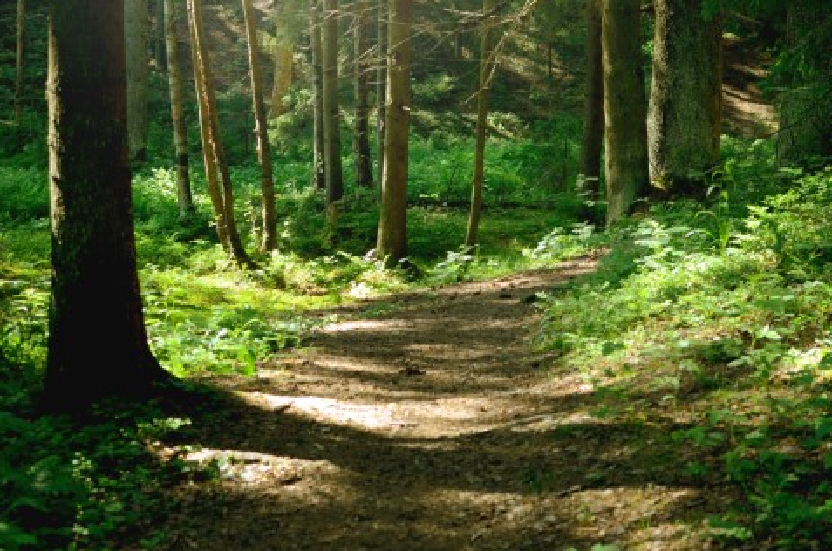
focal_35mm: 80
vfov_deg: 17.0
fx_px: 1840
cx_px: 369
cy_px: 148
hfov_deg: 25.5
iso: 160
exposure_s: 1/90
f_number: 4
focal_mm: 35
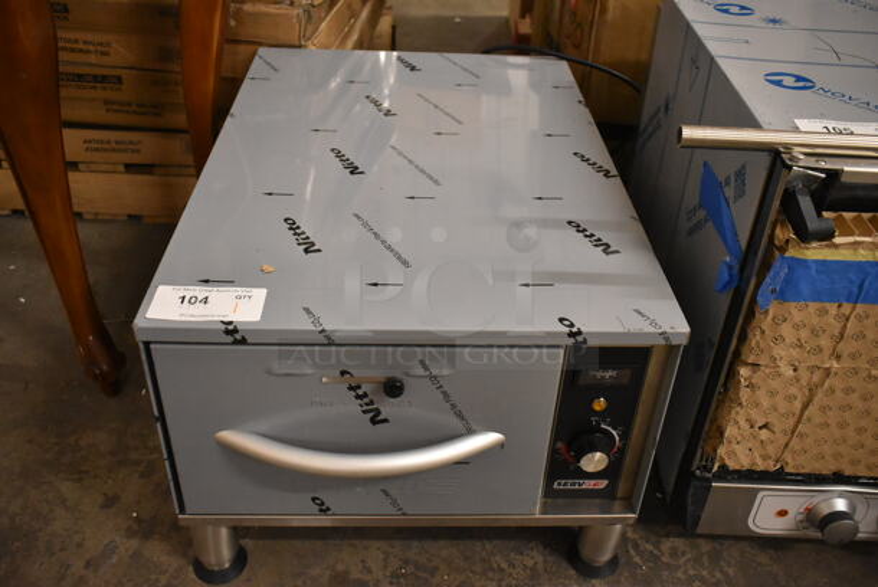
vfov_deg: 40.1
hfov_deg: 57.2
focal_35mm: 33
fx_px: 806
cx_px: 439
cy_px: 294
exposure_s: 1/125
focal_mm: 22
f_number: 3.8
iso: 4000
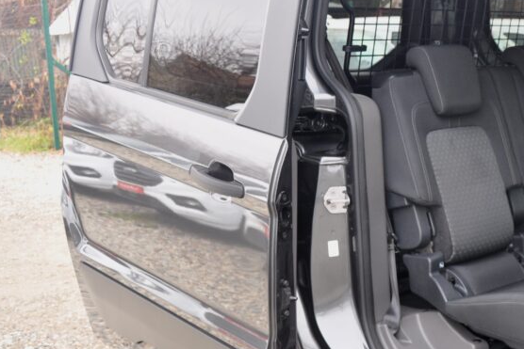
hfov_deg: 33.3
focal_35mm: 58
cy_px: 167
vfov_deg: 23.4
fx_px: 843
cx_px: 434
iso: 500
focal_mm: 21
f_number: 3.8
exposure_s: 1/40
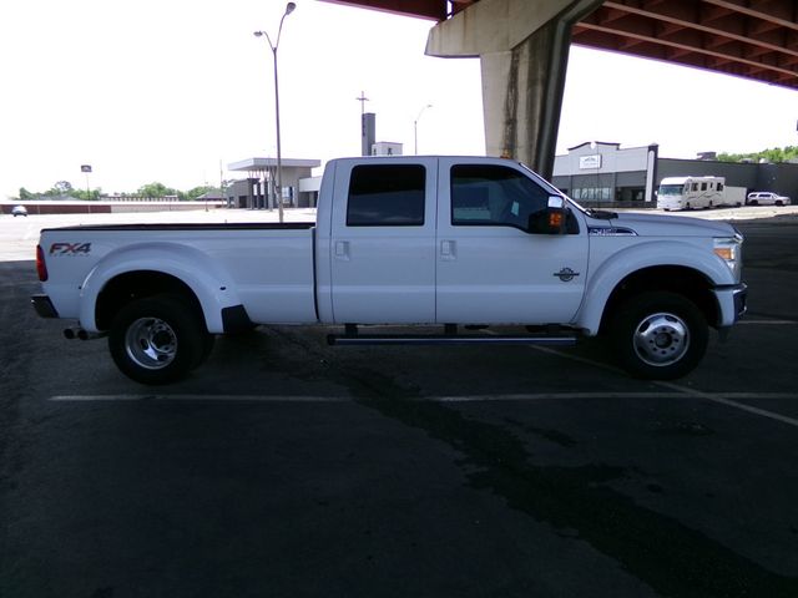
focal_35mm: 24
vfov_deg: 56.8
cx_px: 399
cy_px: 299
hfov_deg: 71.6
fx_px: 553
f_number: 3.7
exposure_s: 1/400
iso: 100
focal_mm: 4.3
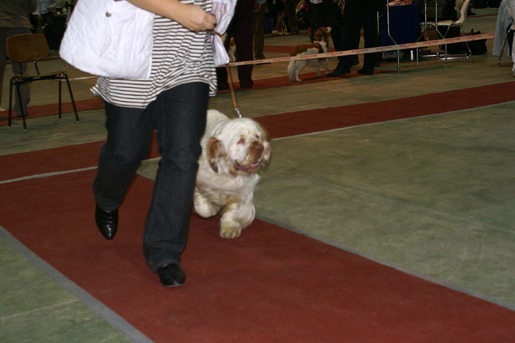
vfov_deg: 15.2
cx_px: 258
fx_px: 1287
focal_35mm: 90
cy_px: 172
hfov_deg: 22.6
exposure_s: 1/80
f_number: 5.6
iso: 400
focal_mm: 60
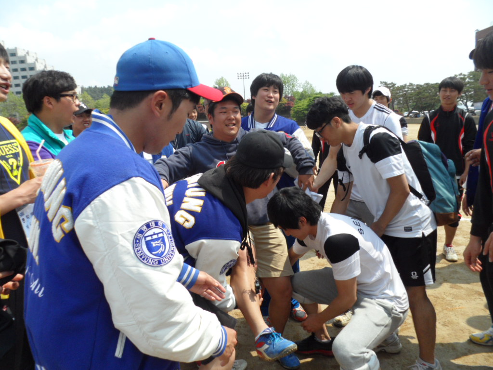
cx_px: 246
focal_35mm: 26
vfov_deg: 53.1
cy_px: 185
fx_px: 370
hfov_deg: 67.3
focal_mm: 4.9
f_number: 3.3
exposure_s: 1/750
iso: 80
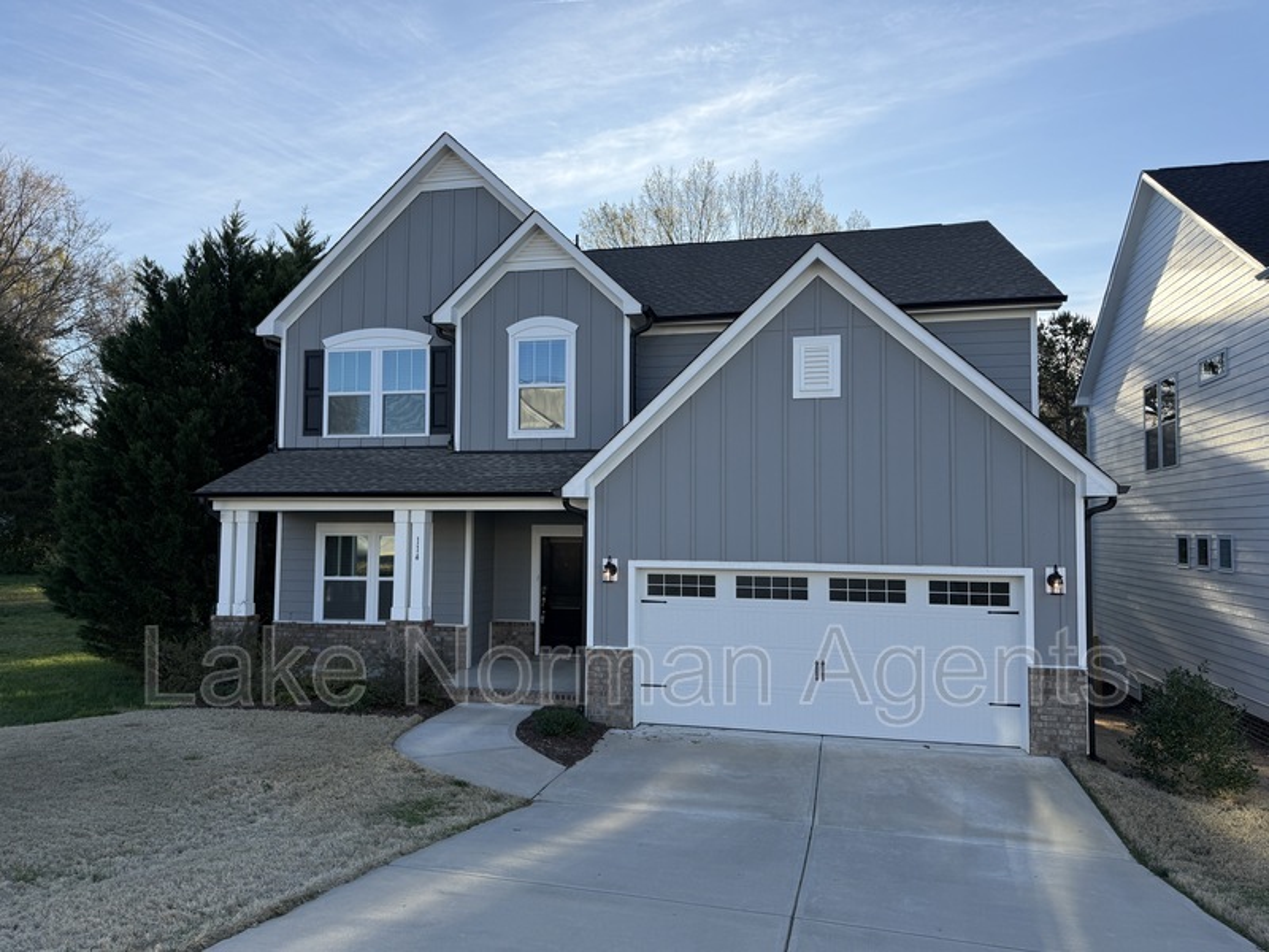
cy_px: 476
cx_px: 634
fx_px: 880
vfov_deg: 56.8
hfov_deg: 71.6
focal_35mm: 24
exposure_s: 1/2611
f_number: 1.78
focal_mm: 6.76
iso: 100
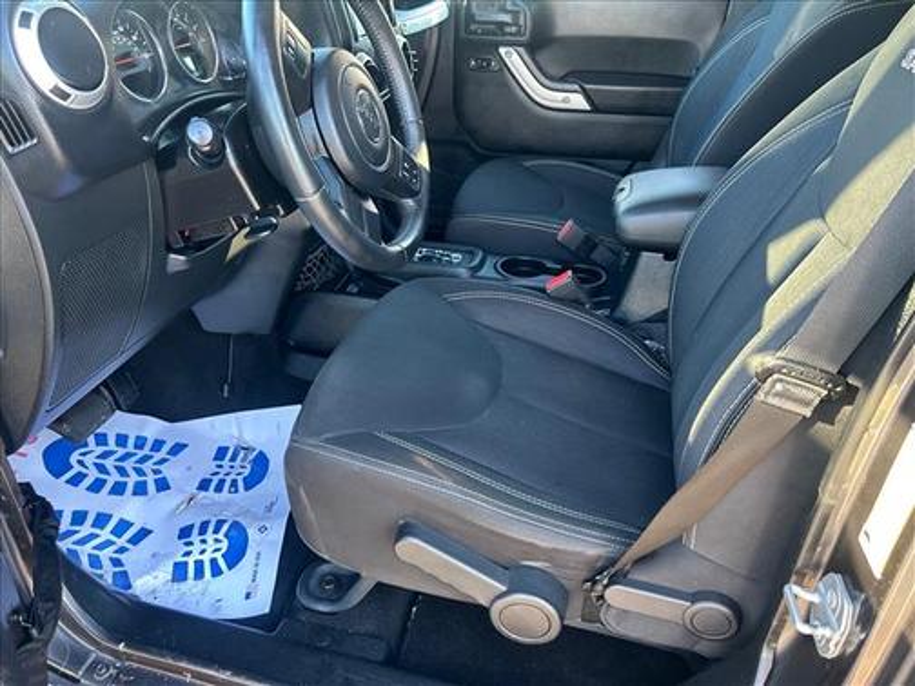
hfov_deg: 67.3
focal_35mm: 26
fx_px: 687
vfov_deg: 53.1
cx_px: 458
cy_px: 343
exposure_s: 1/81
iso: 125
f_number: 1.5
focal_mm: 5.7
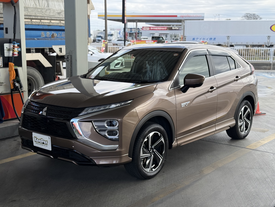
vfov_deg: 30.3
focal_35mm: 48
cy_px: 104
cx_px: 138
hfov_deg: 39.7
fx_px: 381
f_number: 1.78
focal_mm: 6.76
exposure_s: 1/1203
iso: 80
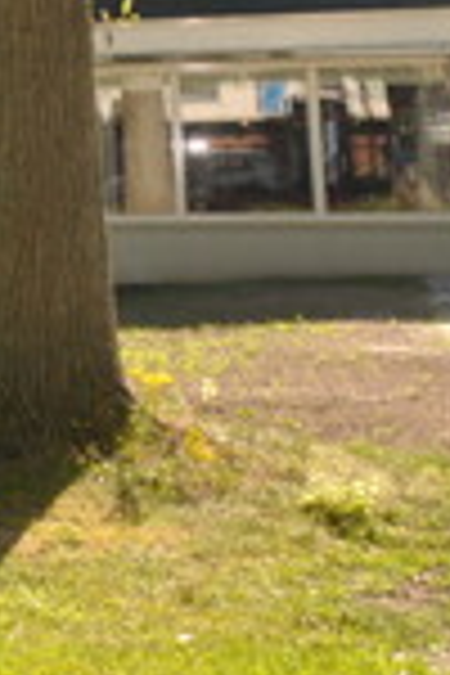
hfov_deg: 10.4
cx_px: -783
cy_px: -184
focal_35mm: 105
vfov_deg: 18.2
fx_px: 1969
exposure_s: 1/200
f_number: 9
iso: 400
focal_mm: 18
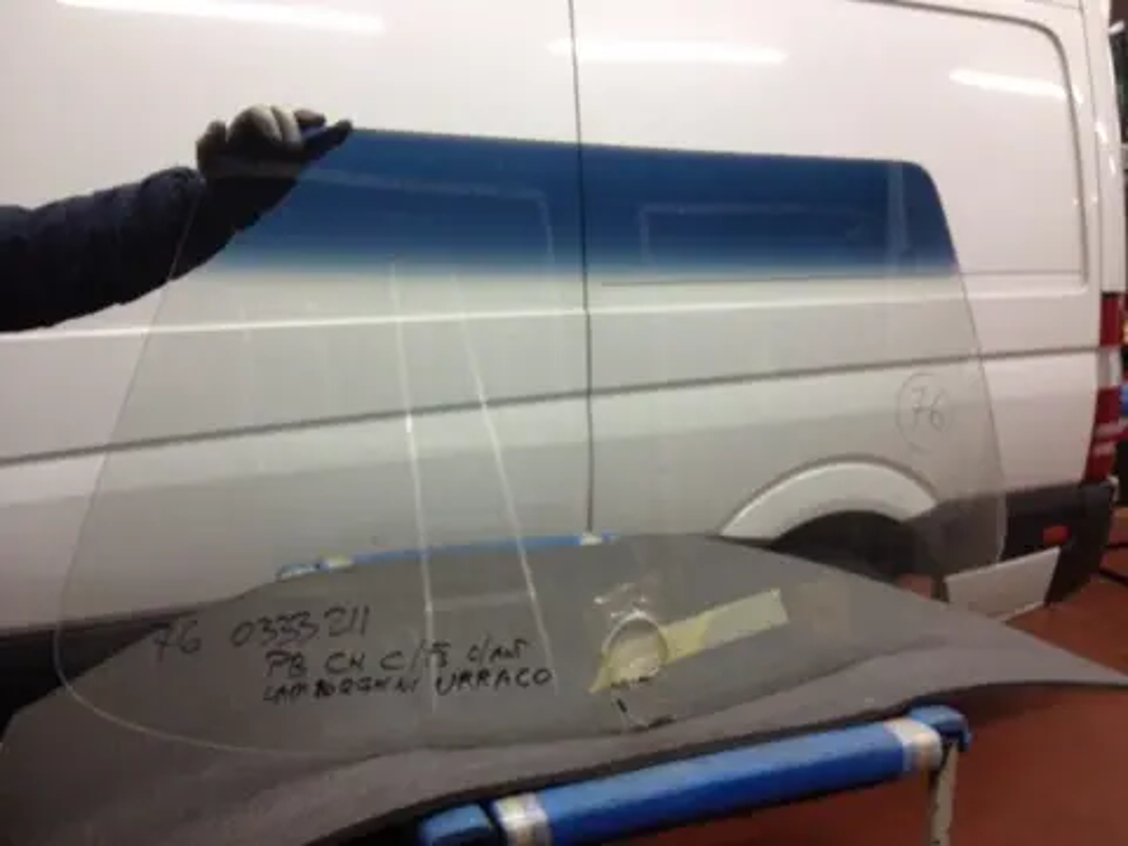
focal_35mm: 35
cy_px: 423
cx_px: 564
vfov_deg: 40.7
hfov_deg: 52.6
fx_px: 1141
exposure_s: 1/25
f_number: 2.4
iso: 50
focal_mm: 4.28
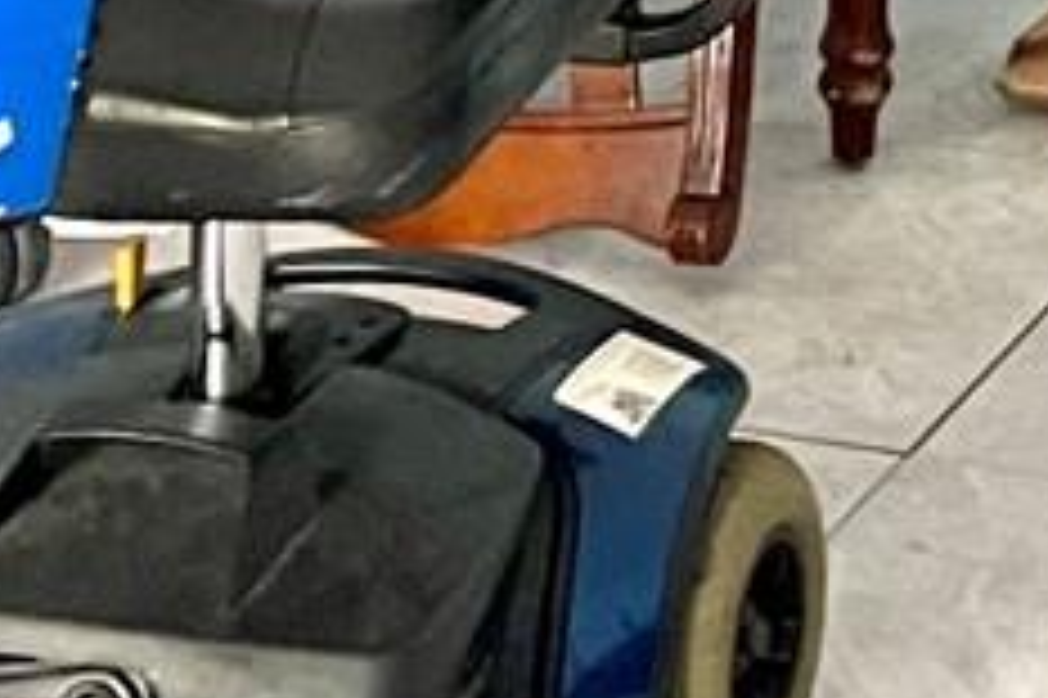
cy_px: -1500
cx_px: 1403
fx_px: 5411
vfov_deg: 6.6
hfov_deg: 10.8
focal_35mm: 186
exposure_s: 1/60
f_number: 1.6
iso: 320
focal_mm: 4.2
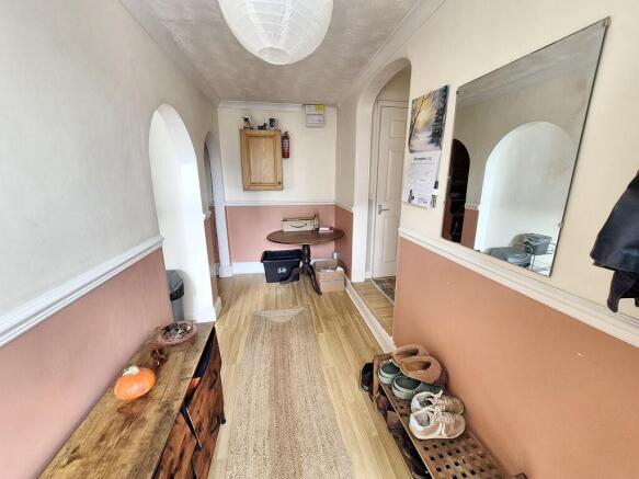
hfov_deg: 106.2
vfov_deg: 89.9
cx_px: 320
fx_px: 240
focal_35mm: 13
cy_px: 240
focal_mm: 1.7
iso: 200
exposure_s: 1/50
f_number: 2.2
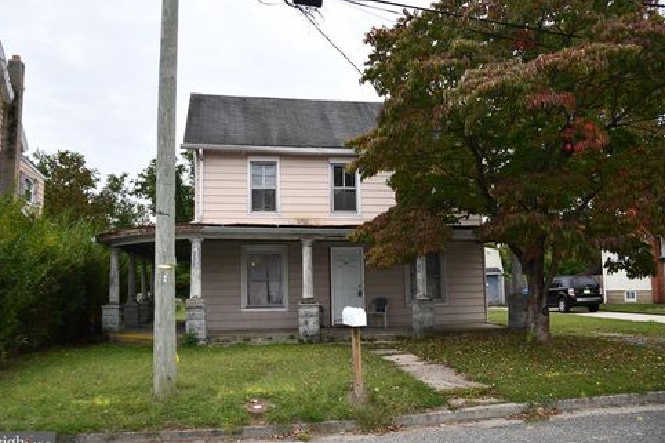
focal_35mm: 28
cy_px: 226
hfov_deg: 65.5
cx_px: 326
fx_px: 517
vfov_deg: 46.4
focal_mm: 18
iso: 100
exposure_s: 1/250
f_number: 3.5
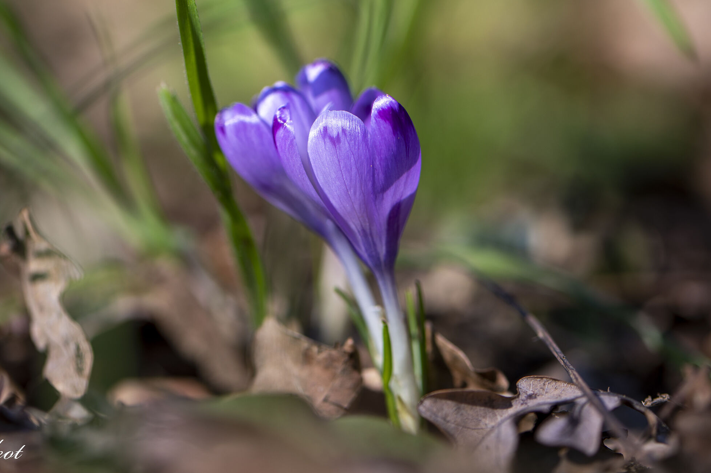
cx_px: 279
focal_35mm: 129
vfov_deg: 10.6
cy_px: 218
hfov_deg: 15.9
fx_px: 2546
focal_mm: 105
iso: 100
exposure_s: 1/500
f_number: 5.6
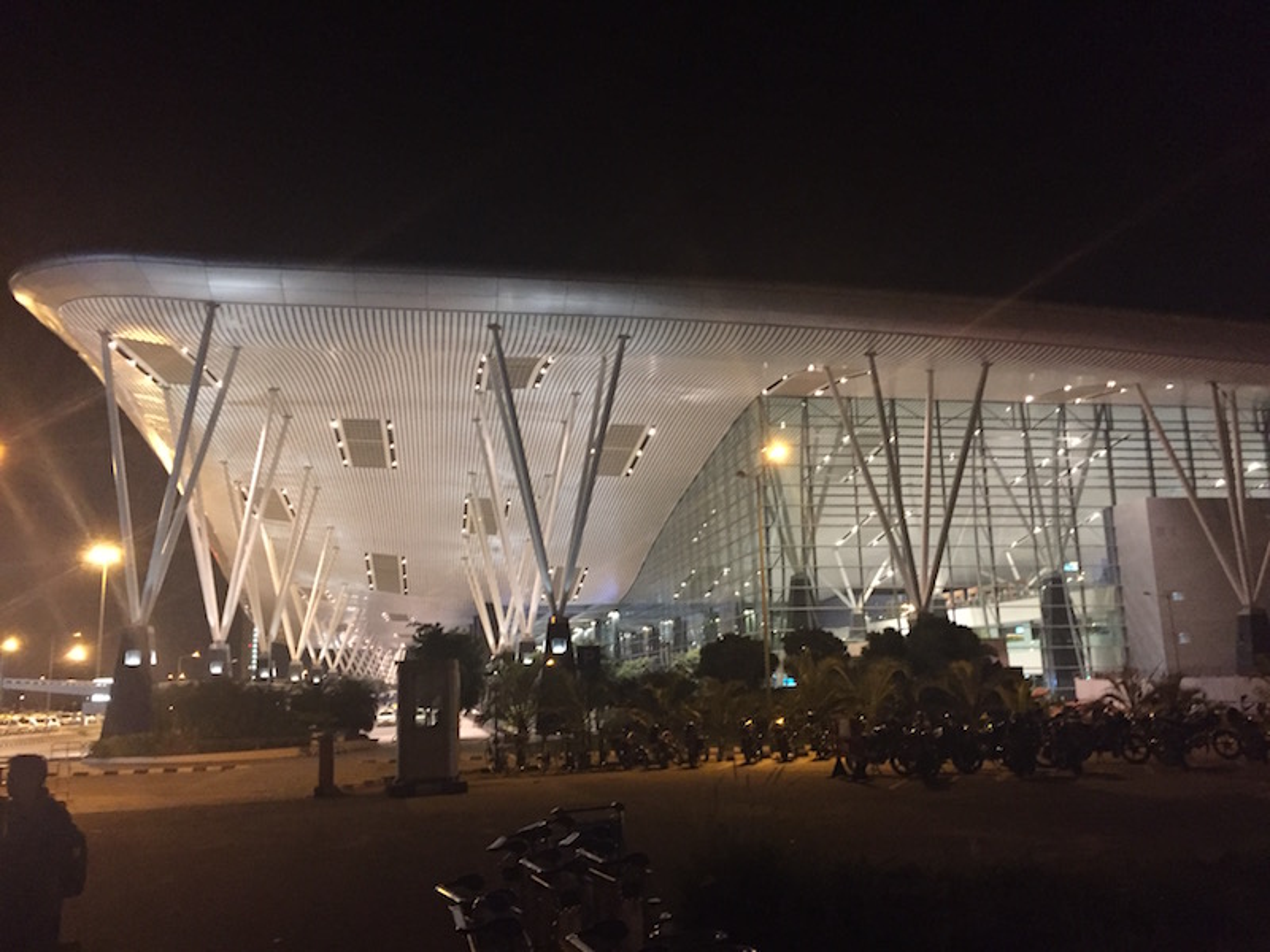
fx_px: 1064
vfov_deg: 48.2
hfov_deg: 61.7
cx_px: 635
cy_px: 476
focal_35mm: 29
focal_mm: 4.15
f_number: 2.2
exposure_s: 1/17
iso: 400
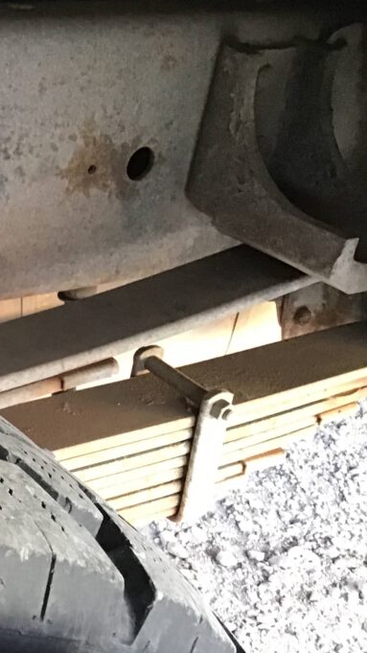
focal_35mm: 58
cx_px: -183
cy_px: 373
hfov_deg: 18.4
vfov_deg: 36.0
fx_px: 1004
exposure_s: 1/17
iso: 200
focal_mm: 3.3
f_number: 2.4
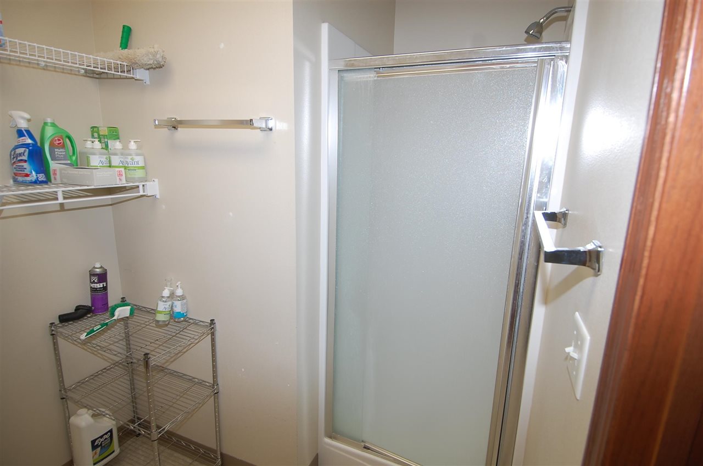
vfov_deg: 36.7
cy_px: 233
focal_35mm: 36
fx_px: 702
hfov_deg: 53.2
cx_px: 352
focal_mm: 24
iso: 200
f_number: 4
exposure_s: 1/60
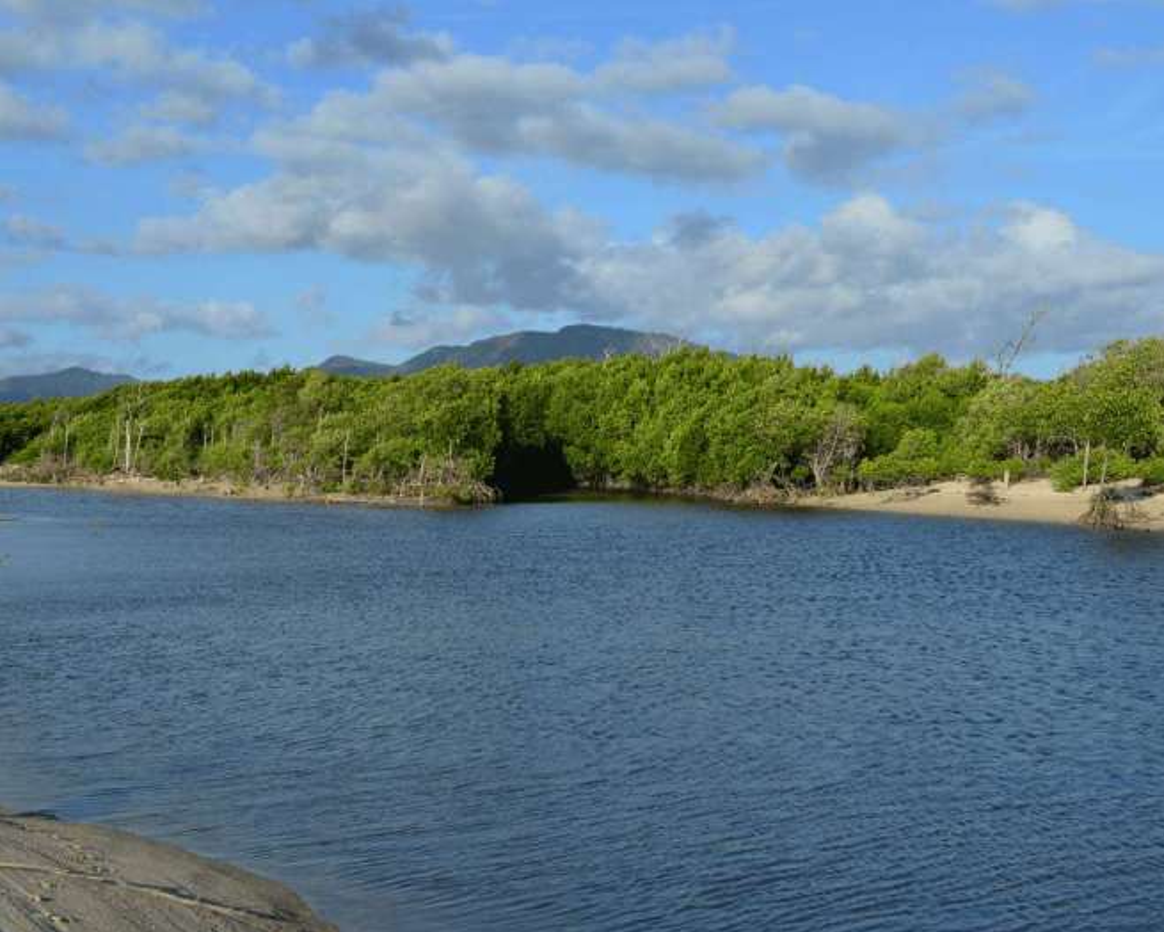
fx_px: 1895
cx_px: 595
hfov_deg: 34.1
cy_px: 473
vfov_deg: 27.6
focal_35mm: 55
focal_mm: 48
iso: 250
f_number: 11
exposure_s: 1/500
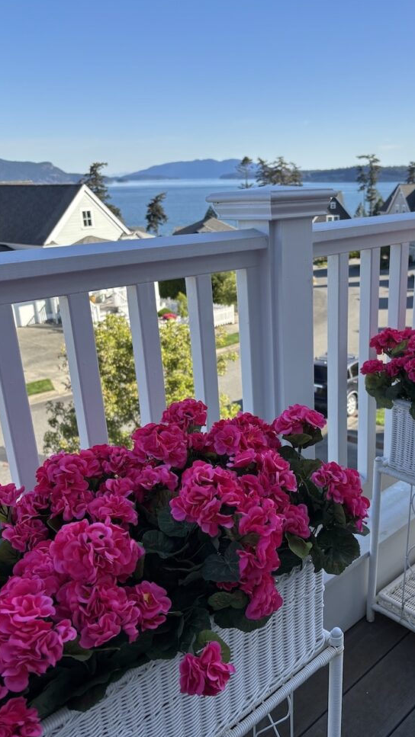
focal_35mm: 30
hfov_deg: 38.5
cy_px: 373
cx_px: 278
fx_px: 587
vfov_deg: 64.3
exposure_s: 1/1616
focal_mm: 5.96
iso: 50
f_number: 1.6
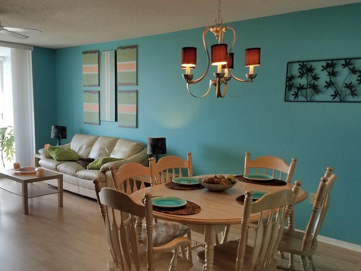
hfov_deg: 52.5
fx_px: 365
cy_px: 151
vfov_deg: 40.6
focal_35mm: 35
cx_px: 161
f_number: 1.7
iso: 64
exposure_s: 1/120
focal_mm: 4.2
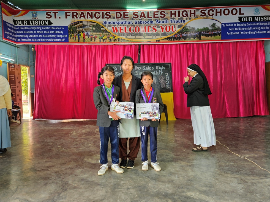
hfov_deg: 71.6
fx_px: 187
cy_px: 98
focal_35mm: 24
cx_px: 137
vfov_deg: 56.8
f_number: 1.8
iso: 100
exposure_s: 1/100
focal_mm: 5.4
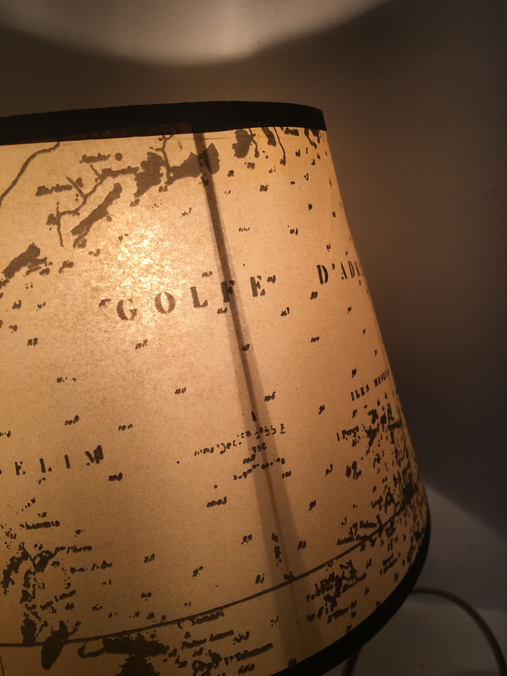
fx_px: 566
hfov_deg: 48.2
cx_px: 254
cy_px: 338
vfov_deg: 61.7
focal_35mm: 29
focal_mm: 4.15
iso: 25
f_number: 2.2
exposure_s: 1/260
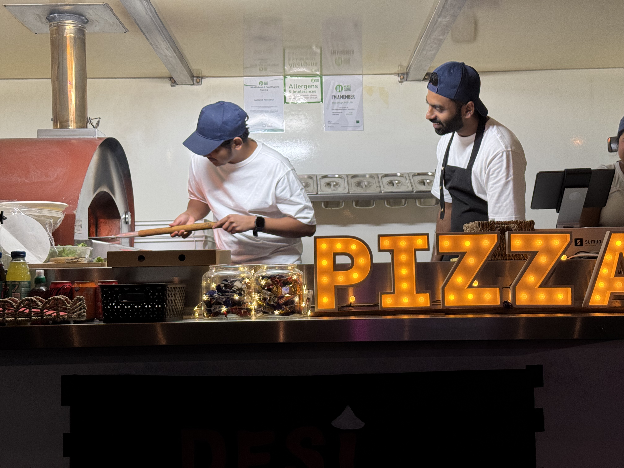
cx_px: 312
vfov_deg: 30.3
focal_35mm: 48
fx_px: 865
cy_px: 234
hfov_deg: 39.7
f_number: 1.78
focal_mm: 6.76
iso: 64
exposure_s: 1/50
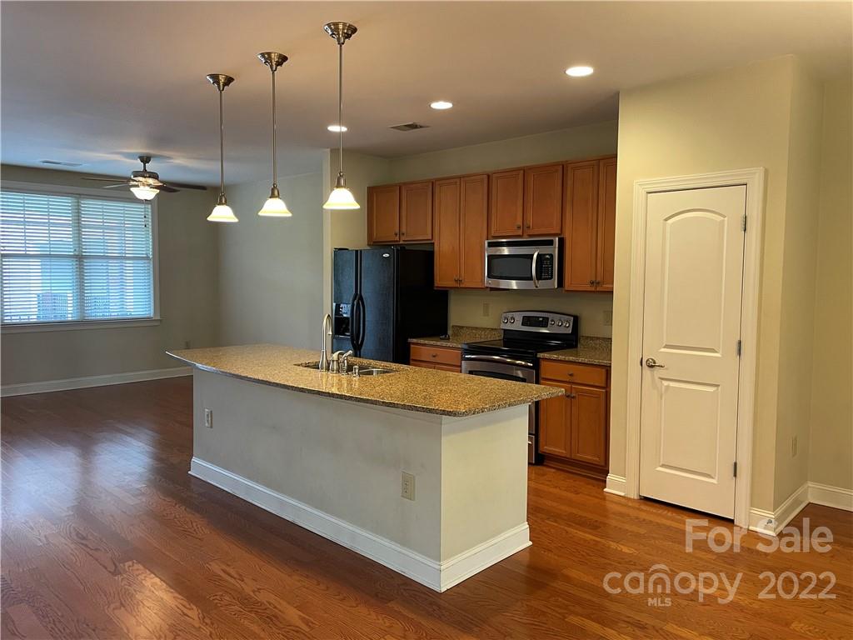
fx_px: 641
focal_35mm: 26
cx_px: 426
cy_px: 320
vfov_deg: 53.1
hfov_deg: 67.3
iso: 200
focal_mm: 4.2
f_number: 1.6
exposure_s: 1/60
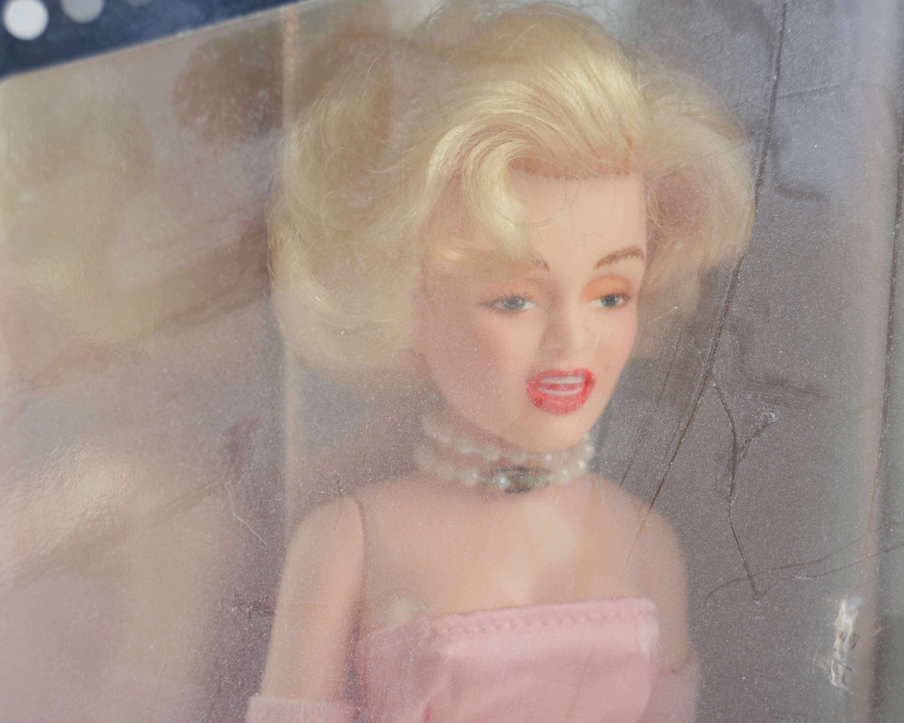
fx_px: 2503
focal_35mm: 94
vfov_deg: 16.4
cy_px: 360
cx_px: 509
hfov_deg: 20.5
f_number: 7.1
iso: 100
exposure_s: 1/30
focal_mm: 55
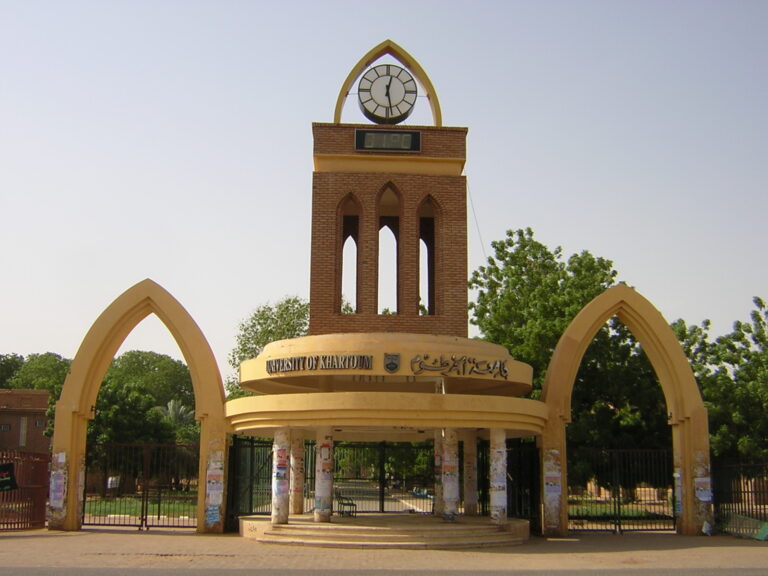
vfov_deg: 39.7
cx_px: 384
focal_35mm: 36
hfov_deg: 51.4
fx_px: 799
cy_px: 288
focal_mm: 4.7
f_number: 5.2
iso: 100
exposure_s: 1/357
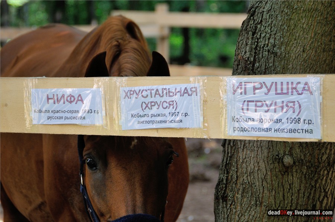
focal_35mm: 165
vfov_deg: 8.3
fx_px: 1533
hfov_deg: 12.5
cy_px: 111
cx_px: 168
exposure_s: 1/160
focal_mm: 110
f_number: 5.6
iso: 500
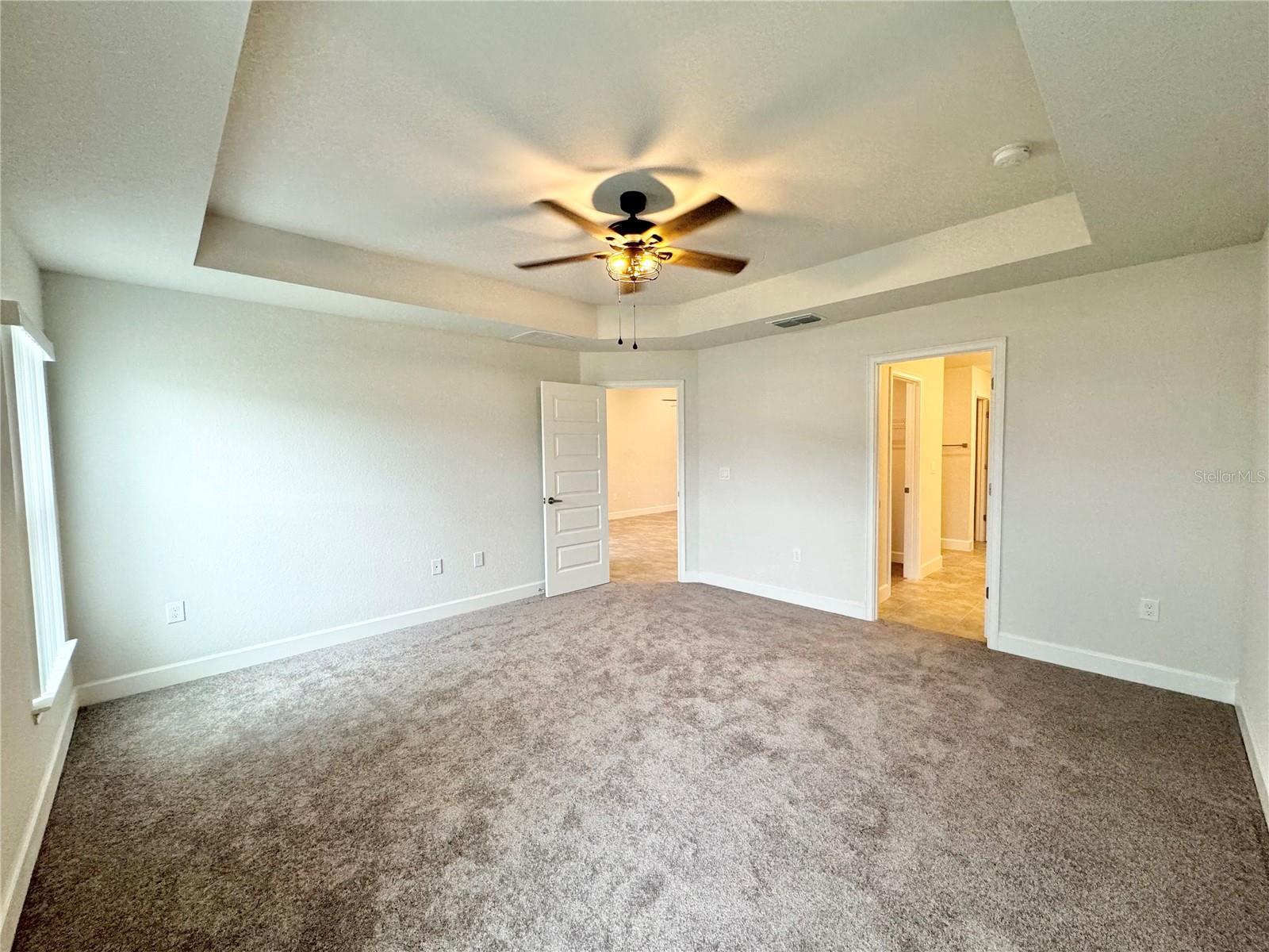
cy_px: 476
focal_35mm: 14
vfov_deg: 85.7
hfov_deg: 102.1
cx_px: 634
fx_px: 513
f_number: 2.2
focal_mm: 2.22
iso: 200
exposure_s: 1/120
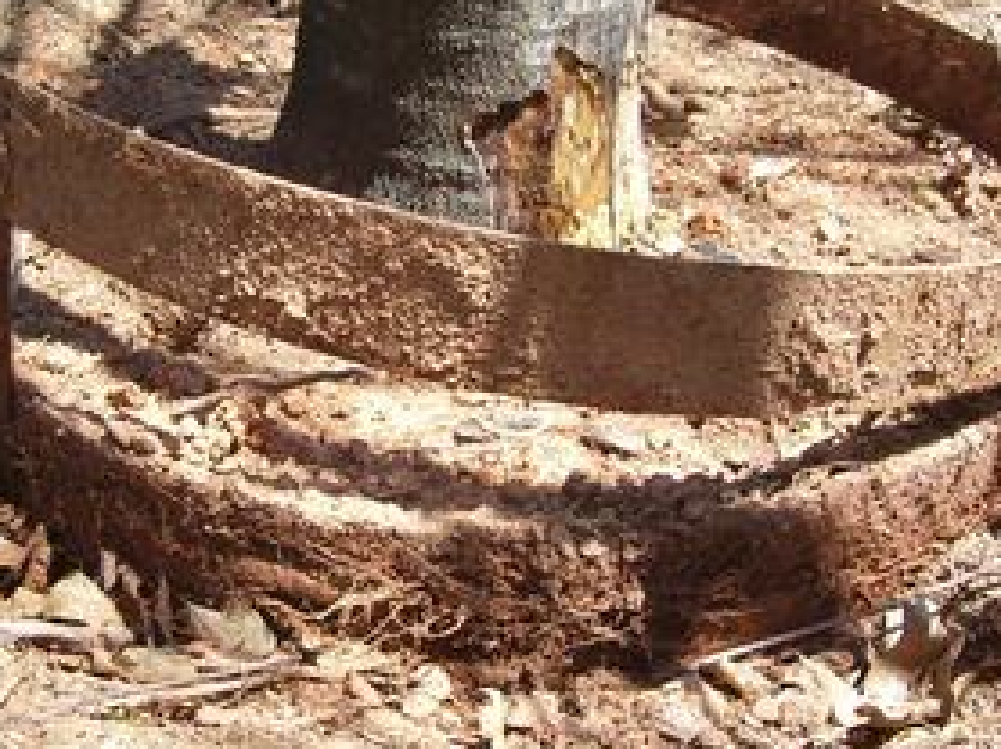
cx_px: 421
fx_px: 1416
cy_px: 389
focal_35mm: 49
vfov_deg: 29.6
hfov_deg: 38.8
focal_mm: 5.6
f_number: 2.7
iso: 80
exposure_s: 1/350
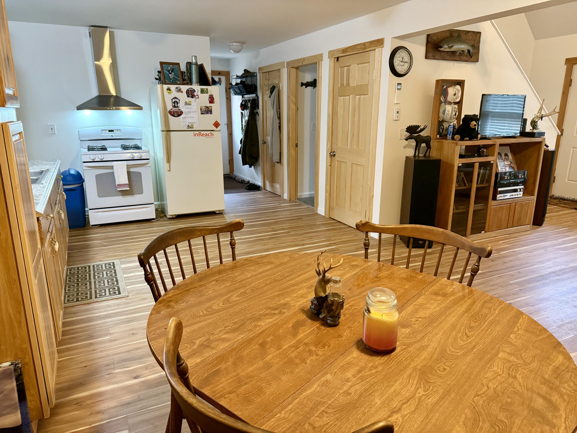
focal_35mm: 24
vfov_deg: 56.8
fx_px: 400
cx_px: 288
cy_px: 216
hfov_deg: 71.6
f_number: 1.78
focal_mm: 6.76
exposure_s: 1/60
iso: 640
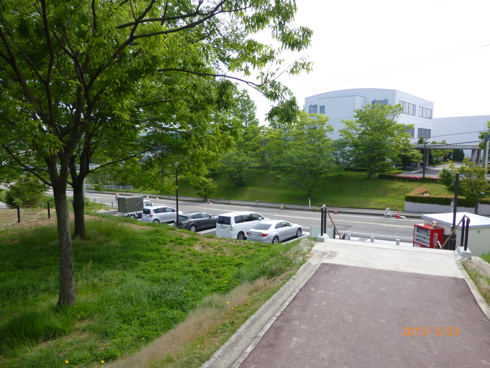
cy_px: 184
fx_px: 340
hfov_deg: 71.6
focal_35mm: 24
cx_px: 245
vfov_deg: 56.8
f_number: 4
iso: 100
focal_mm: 4.3
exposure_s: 1/500
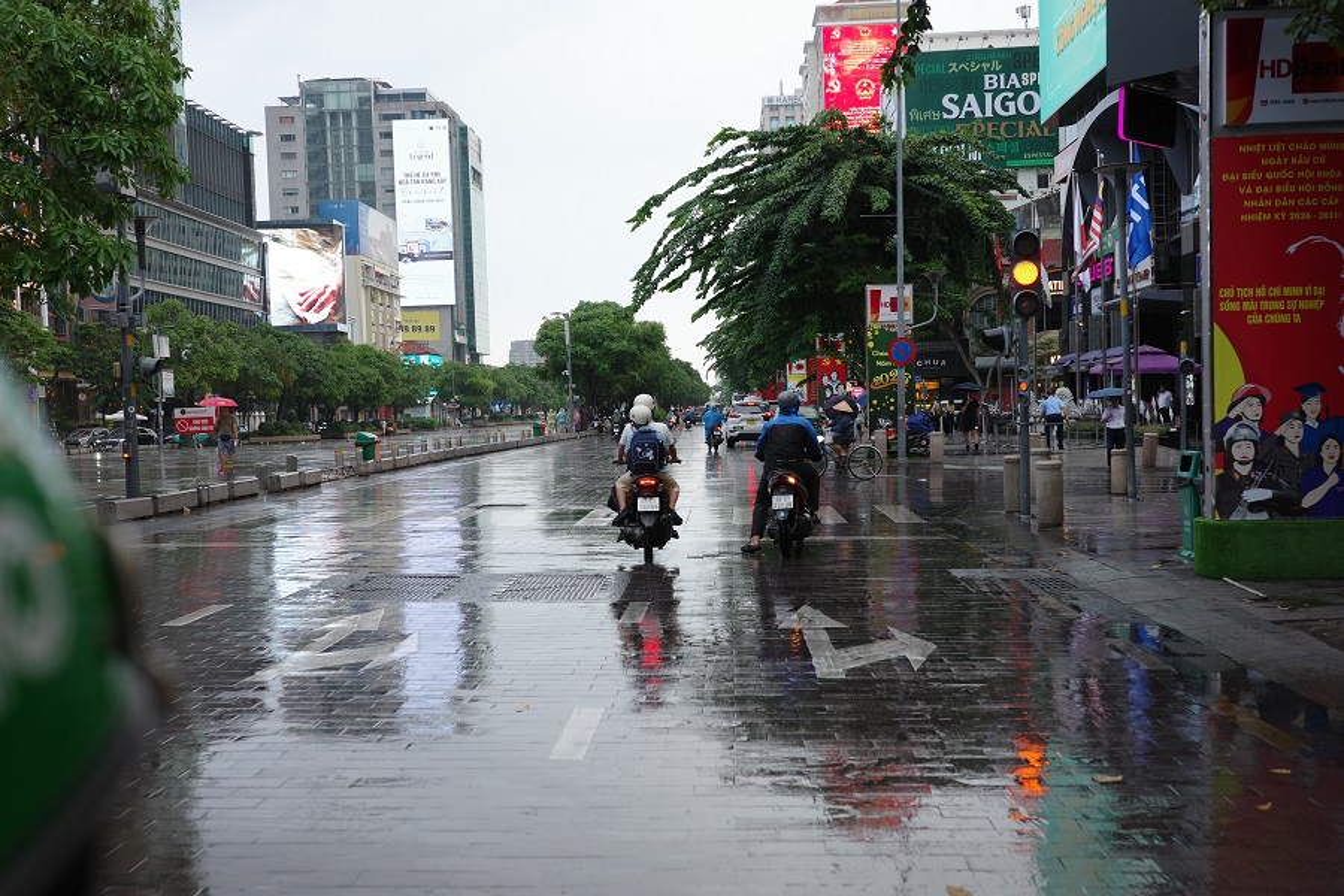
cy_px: 448
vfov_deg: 33.4
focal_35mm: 40
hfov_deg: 48.5
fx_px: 1493
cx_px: 672
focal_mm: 26
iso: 200
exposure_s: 1/160
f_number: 3.2
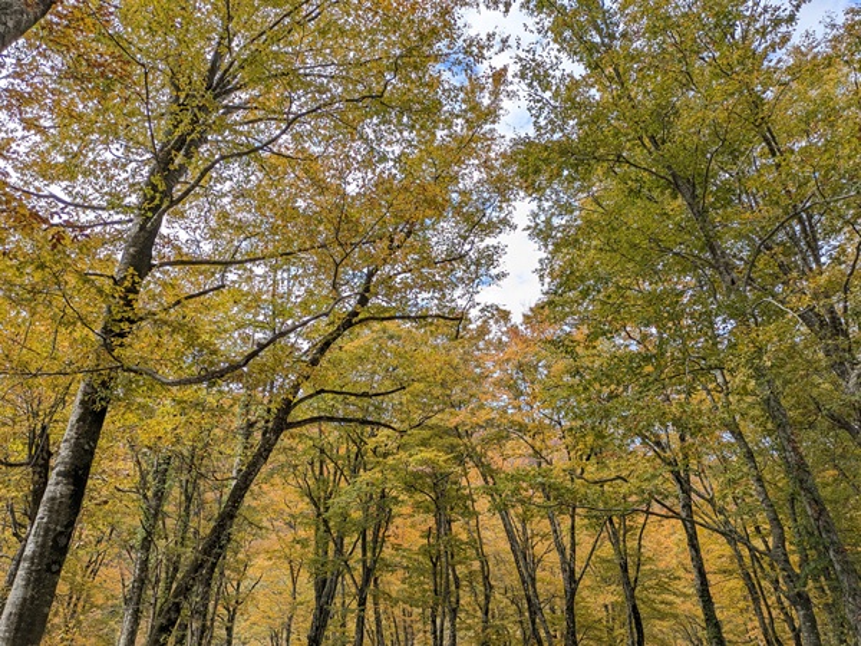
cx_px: 430
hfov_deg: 69.4
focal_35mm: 25
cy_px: 323
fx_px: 622
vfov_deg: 54.9
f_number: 1.89
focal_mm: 5.43
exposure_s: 1/799
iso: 46
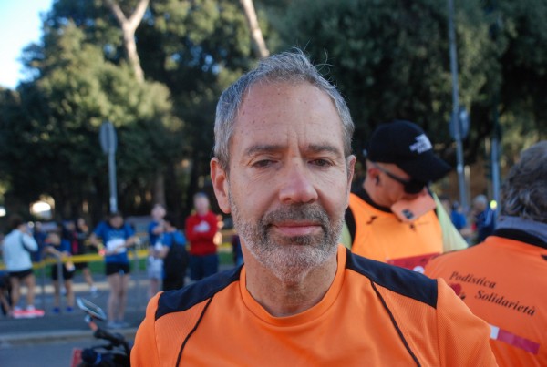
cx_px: 274
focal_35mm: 57
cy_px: 184
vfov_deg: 23.9
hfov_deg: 35.0
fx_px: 868
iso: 1000
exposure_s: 1/640
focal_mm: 38
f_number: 4.5
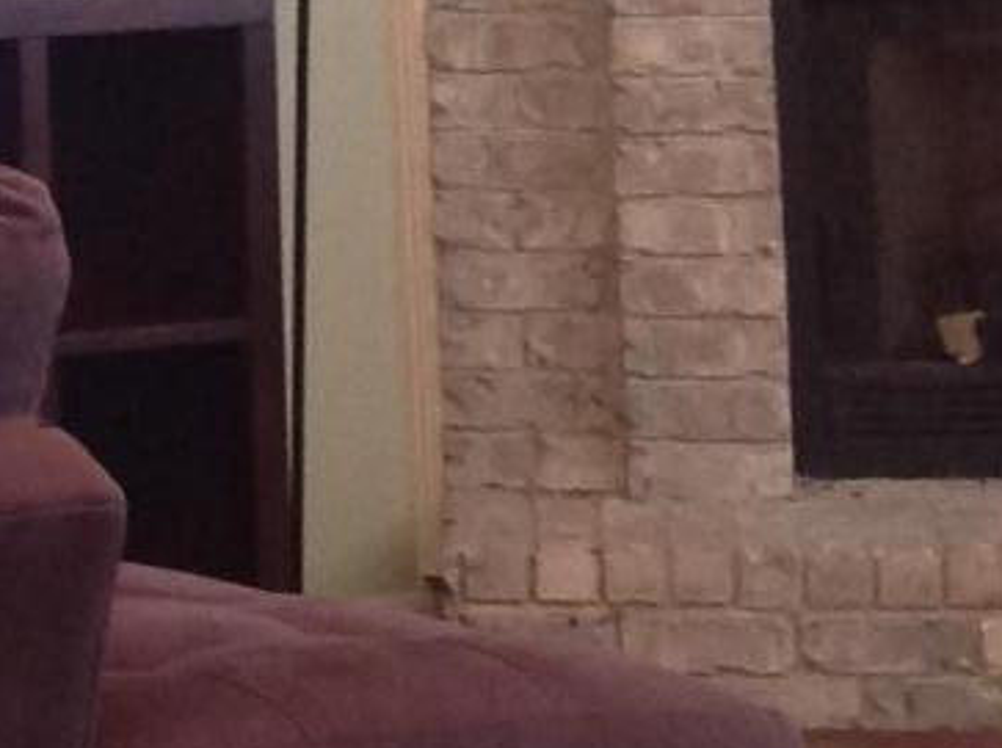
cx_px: -690
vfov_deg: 7.6
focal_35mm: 193
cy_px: -266
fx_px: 5577
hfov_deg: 9.8
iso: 160
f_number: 2.4
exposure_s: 1/15
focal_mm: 4.28
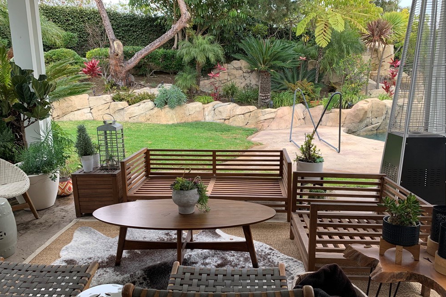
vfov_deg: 46.3
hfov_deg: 65.5
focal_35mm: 28
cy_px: 168
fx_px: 347
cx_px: 226
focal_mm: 4.25
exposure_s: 1/121
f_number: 1.8
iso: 64
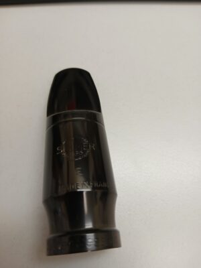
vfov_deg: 67.3
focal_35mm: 26
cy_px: 134
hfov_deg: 53.1
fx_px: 201
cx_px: 100
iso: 250
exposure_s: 1/50
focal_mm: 3.98
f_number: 1.8
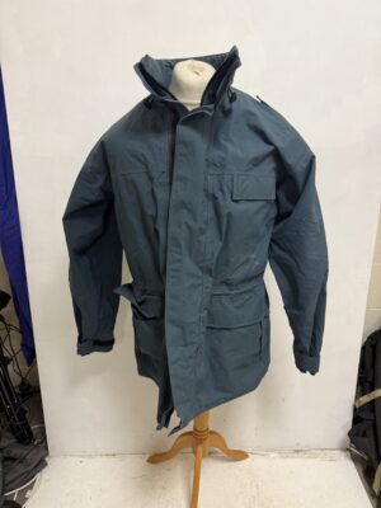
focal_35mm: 24
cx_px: 190
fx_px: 352
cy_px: 254
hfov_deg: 56.8
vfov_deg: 71.6
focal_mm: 6.76
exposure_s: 1/50
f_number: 1.78
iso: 160
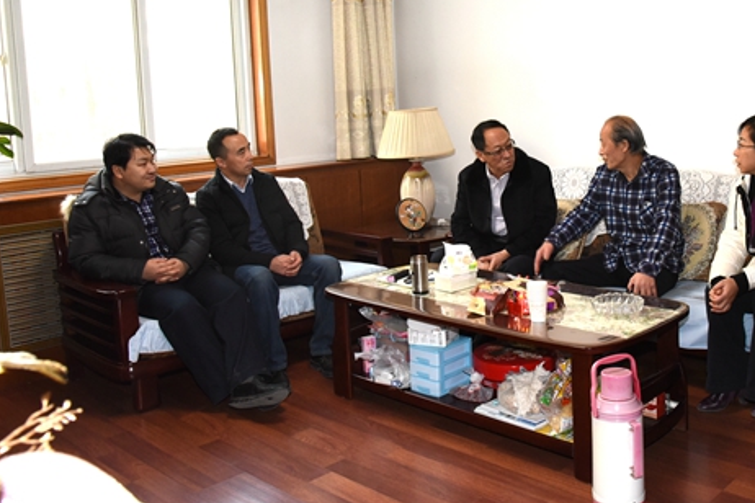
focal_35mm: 39
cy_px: 178
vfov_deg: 34.0
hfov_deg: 48.9
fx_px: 818
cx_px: 487
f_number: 9
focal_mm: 30
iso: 2500
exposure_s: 1/60
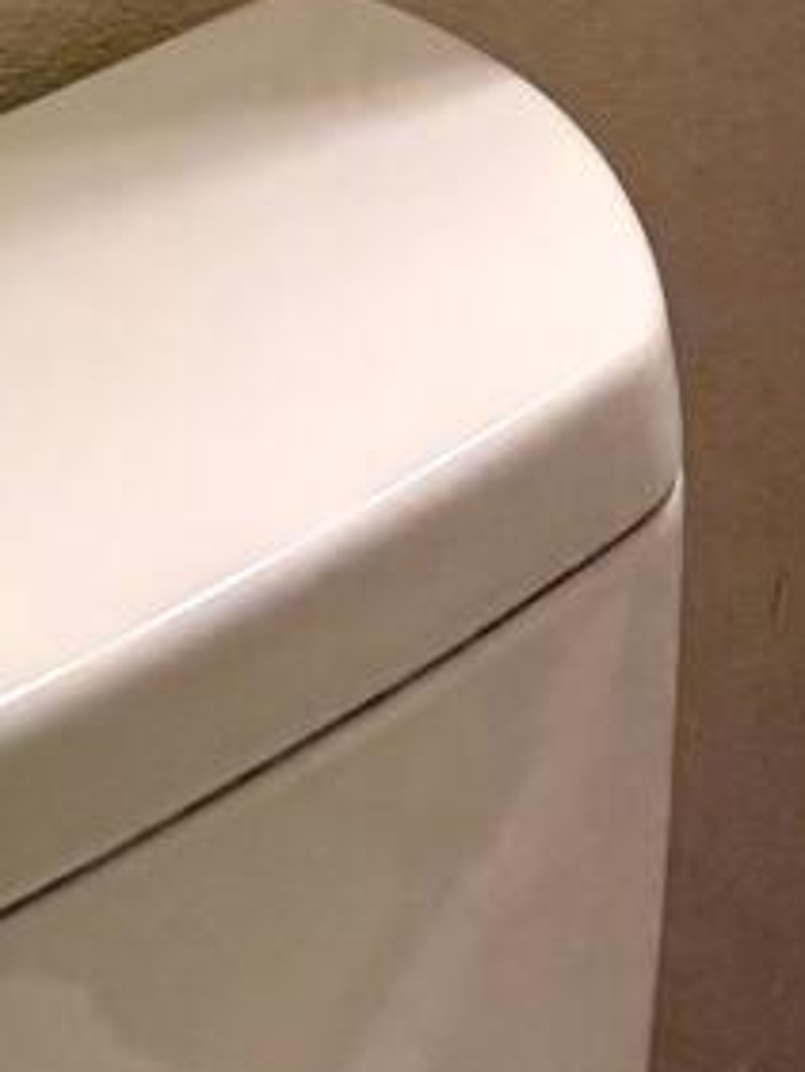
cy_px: -1350
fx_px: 5298
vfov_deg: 10.3
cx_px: 1641
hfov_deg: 8.2
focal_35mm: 171
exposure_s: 1/348
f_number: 1.78
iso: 100
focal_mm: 6.76
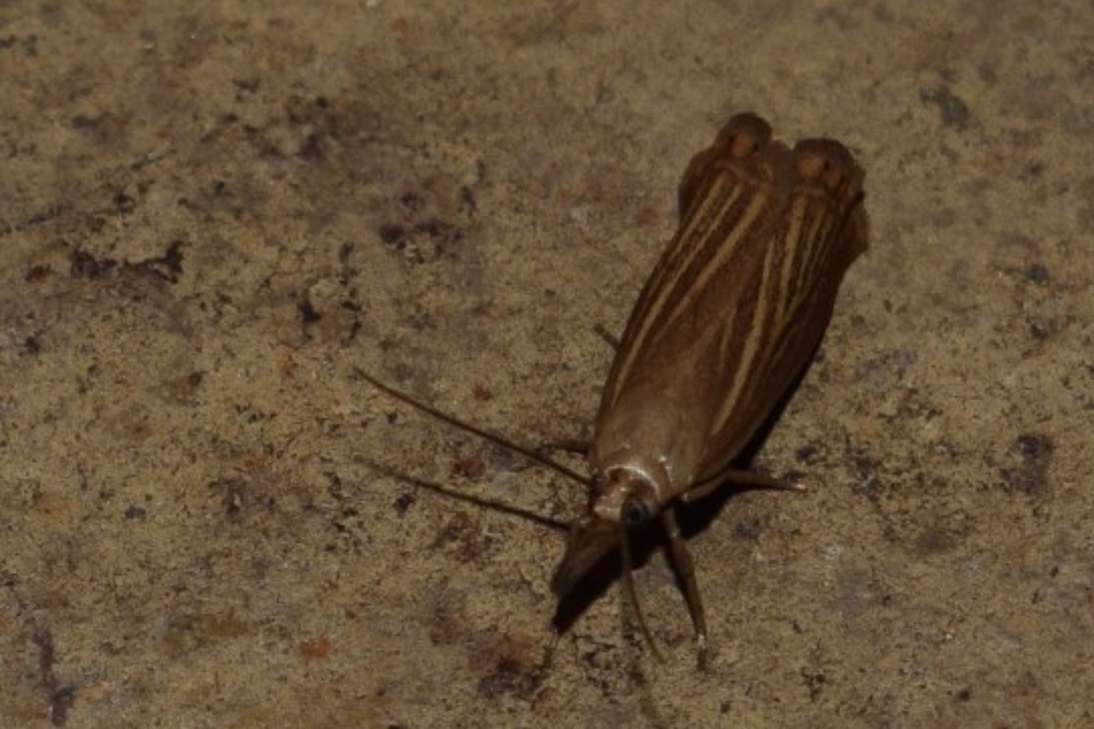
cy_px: 345
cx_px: 725
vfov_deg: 12.5
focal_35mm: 110
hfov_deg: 18.6
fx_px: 3331
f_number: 8
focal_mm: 55
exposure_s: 1/60
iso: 100
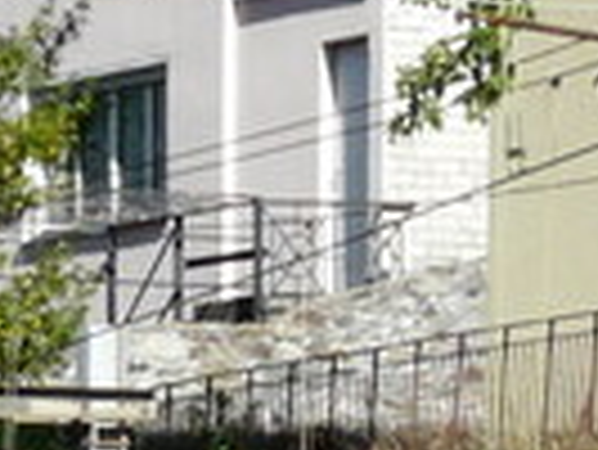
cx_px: -859
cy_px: 1224
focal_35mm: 840
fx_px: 14524
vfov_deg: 1.8
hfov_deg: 2.3
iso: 100
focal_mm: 18.3
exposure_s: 1/320
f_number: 5.6
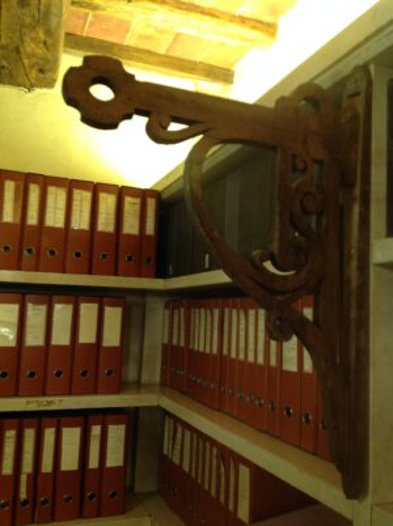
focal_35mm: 35
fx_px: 532
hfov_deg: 40.6
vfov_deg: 52.7
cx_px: 196
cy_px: 263
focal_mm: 4.28
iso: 200
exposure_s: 1/15
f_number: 2.4
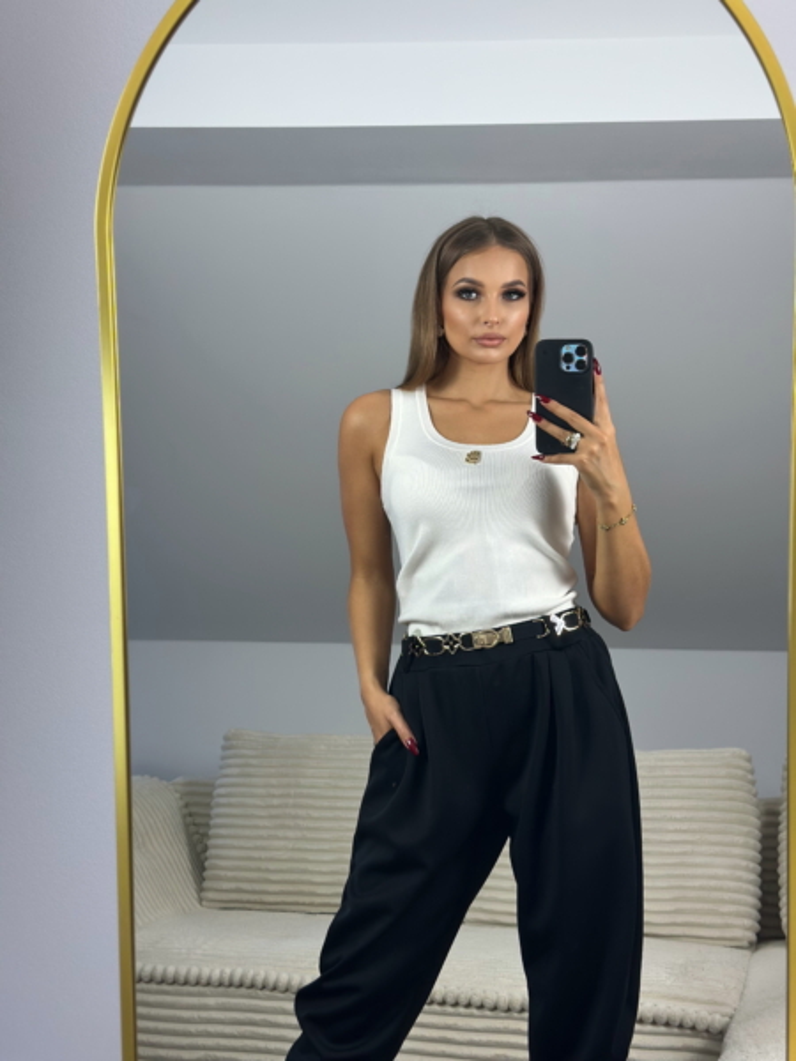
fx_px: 1472
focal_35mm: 48
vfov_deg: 39.7
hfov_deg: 30.3
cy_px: 530
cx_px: 398
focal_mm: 6.86
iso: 100
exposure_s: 1/100
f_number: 1.78
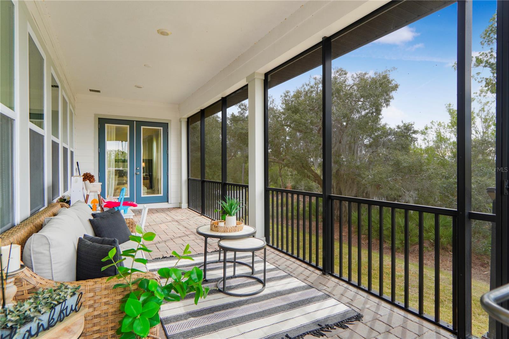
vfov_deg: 67.4
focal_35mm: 18
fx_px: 254
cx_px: 254
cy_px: 170
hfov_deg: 90.0
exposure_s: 1/100
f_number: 3.5
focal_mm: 12
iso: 100
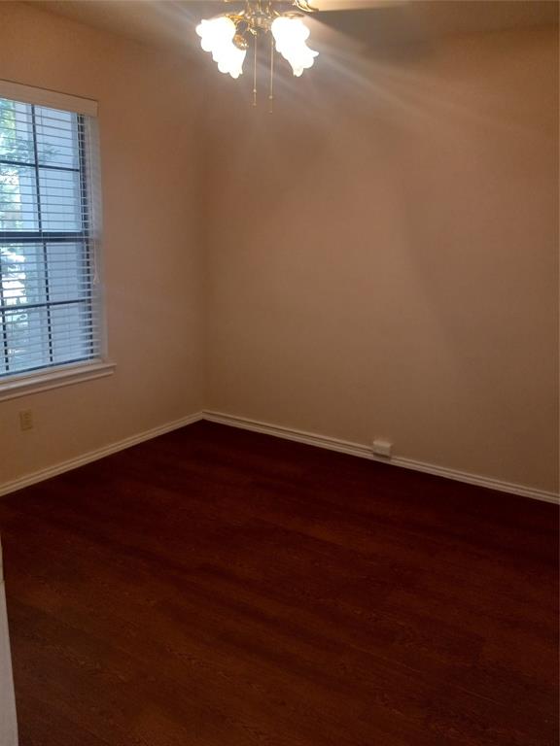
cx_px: 280
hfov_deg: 51.4
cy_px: 373
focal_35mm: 27
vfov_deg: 65.3
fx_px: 582
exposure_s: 1/60
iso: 160
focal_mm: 3.94
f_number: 1.8
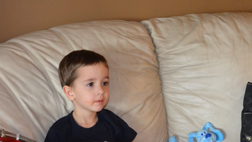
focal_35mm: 85
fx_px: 567
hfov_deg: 25.1
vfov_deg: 14.2
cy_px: 119
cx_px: 122
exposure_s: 1/60
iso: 3200
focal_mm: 35
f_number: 5
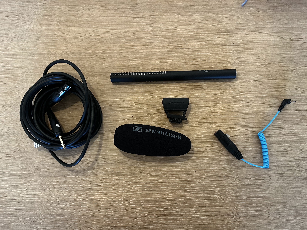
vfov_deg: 53.1
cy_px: 115
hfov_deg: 67.3
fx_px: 231
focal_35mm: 26
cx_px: 154
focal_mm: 5.1
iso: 320
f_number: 1.6
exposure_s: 1/50
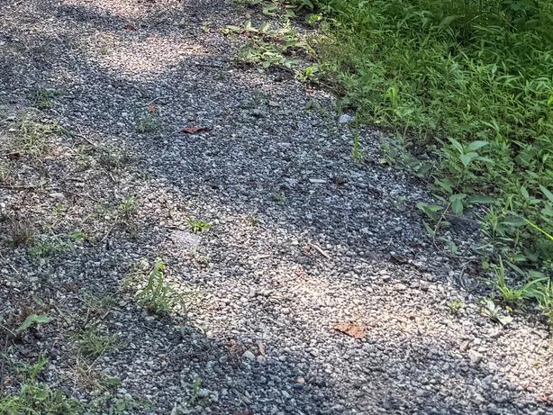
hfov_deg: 23.0
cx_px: -57
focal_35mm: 80
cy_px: -272
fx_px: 1279
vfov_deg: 16.2
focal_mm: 6.76
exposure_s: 1/442
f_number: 1.78
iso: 80
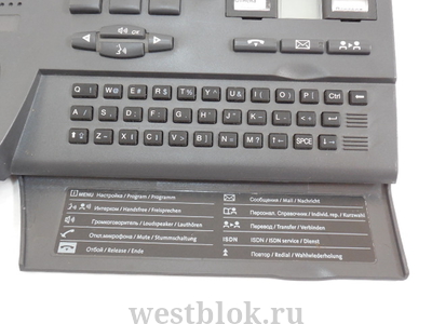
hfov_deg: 49.0
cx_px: 216
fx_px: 474
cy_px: 162
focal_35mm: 38
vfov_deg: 37.7
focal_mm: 6.8
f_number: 4.2
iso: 800
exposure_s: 1/30
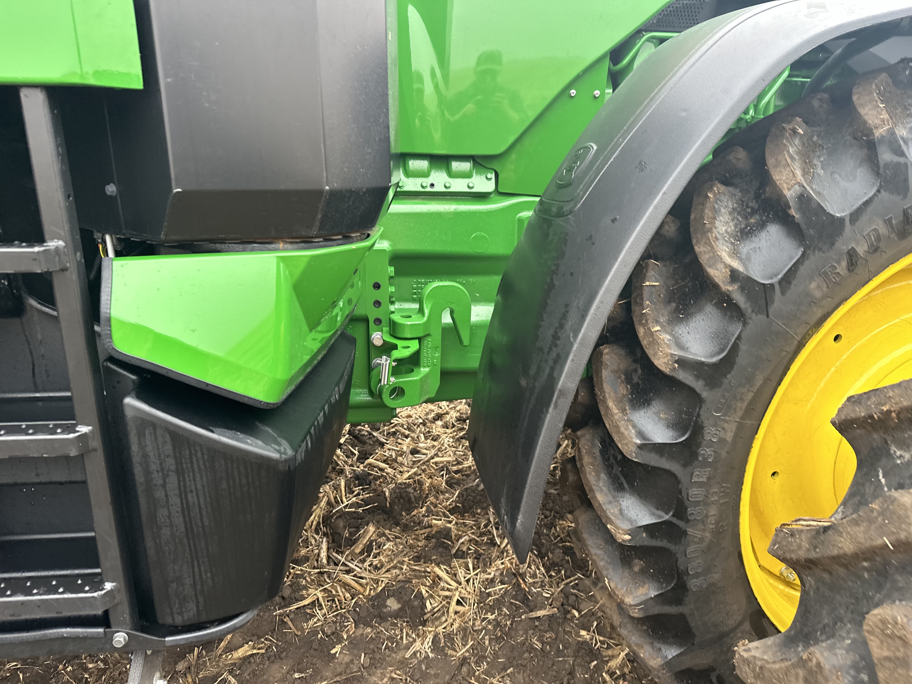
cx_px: 456
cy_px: 342
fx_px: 632
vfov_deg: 56.8
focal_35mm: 24
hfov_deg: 71.6
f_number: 1.78
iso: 160
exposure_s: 1/121
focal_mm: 6.86
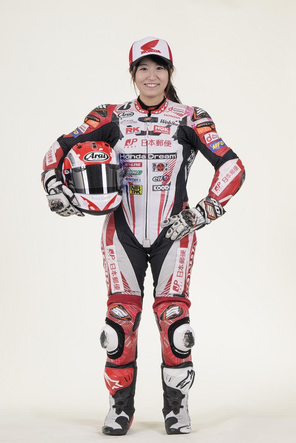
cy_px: 222
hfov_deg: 9.1
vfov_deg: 13.7
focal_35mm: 150
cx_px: 148
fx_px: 1850
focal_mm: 150
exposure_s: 1/125
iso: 160
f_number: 11
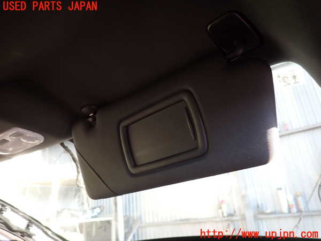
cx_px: 160
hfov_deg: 69.4
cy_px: 120
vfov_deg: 54.9
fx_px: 232
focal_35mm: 25
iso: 100
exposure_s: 1/60
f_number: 2
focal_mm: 4.5
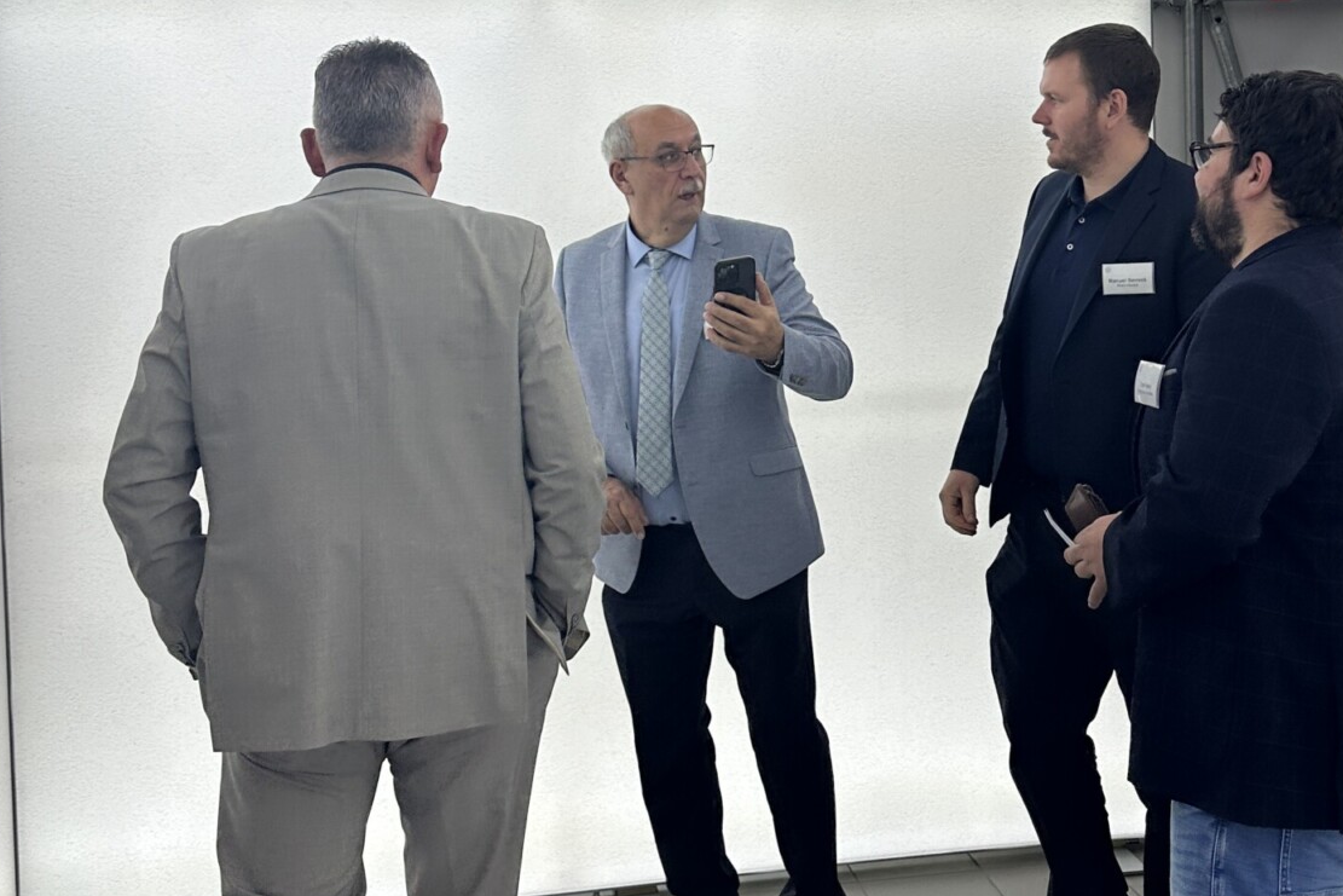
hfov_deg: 42.6
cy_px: 249
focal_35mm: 46
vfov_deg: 28.9
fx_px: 1716
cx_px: 794
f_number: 1.78
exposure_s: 1/355
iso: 80
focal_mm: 6.86
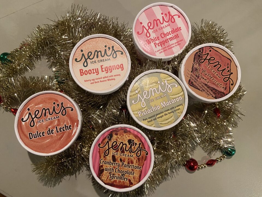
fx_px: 197
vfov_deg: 53.1
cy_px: 98
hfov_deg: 67.3
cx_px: 131
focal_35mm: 26
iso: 400
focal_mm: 4.25
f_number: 1.8
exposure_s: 1/40
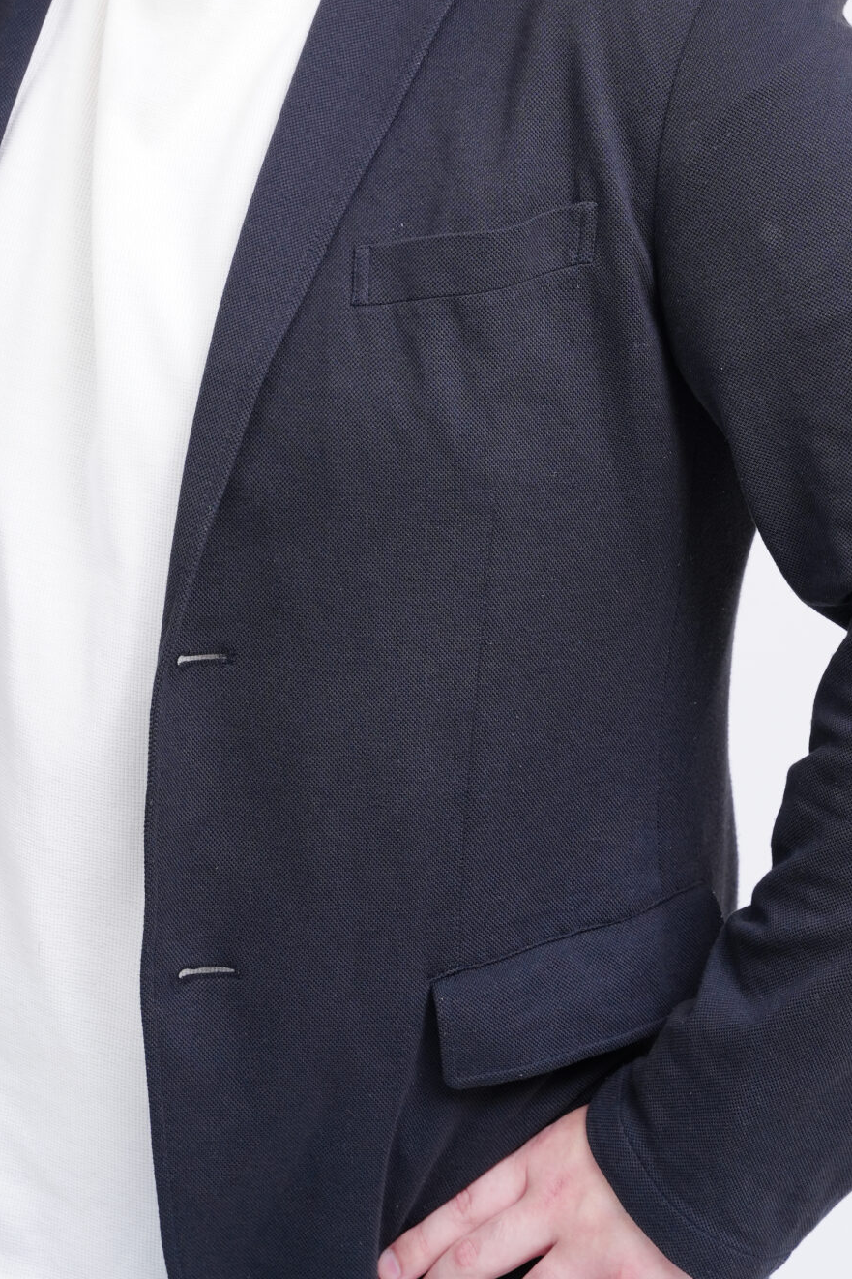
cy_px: 134
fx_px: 4380
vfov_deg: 16.4
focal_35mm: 123
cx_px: 312
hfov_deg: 11.1
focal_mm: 63.7
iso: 400
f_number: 8
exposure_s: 1/160
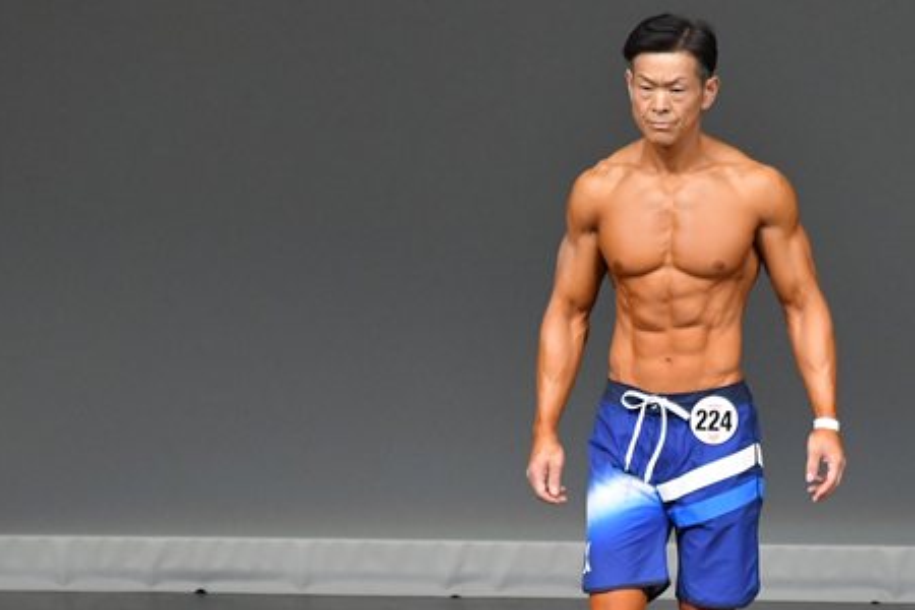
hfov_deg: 3.5
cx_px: 713
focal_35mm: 594
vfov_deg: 2.3
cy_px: 458
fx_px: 15096
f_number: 5.6
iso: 5000
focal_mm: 230
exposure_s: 1/400
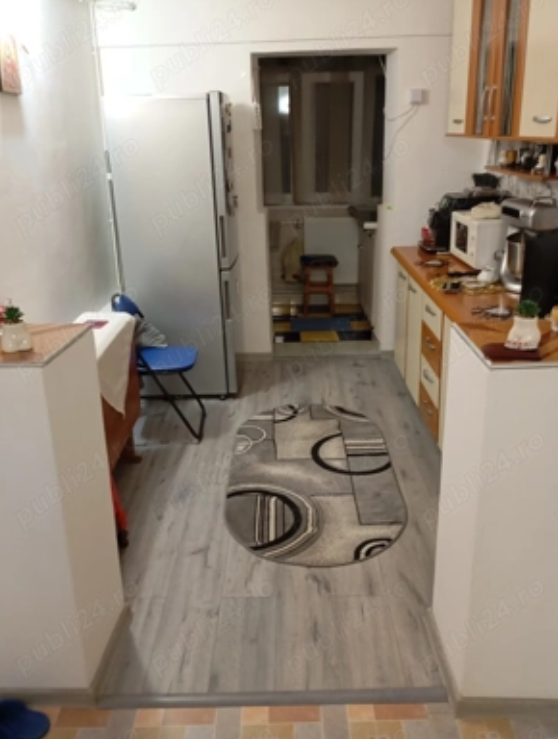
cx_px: 279
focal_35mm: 29
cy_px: 362
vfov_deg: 61.5
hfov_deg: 48.4
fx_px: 621
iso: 1304
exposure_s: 1/20
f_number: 1.8
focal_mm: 4.27
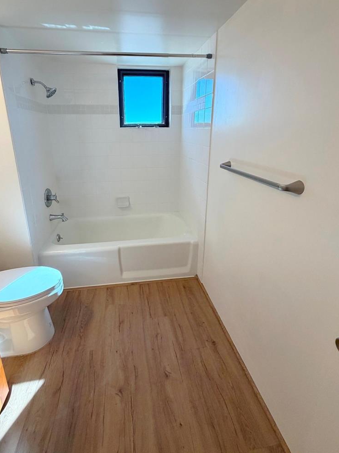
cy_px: 191
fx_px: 222
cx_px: 153
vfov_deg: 90.3
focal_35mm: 17
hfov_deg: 74.5
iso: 200
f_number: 2.2
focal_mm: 2.22
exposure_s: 1/120
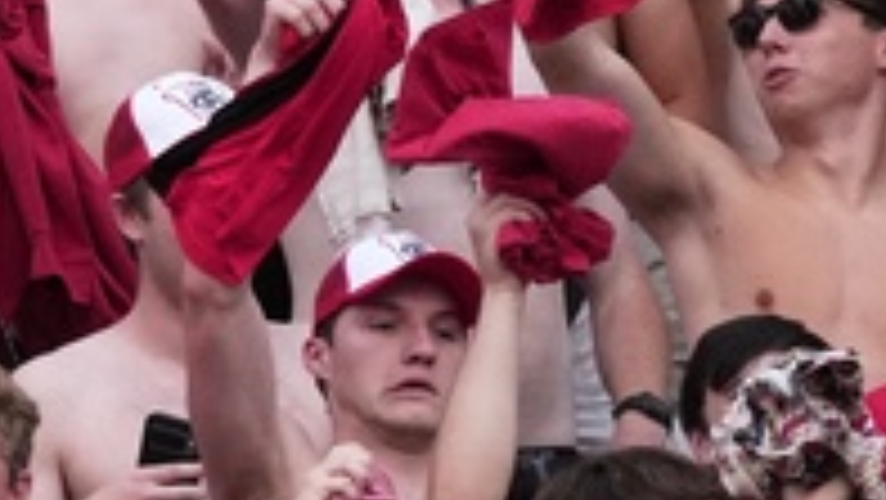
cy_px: 83
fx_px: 76971
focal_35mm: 3275
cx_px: -549
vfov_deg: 0.4
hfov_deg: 0.7
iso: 3200
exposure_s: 1/2000
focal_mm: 600
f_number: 6.3
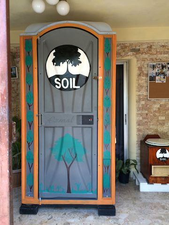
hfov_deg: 46.8
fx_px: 195
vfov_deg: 60.0
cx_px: 84
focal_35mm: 30
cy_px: 112
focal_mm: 4.12
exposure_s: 1/30
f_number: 2.2
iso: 50
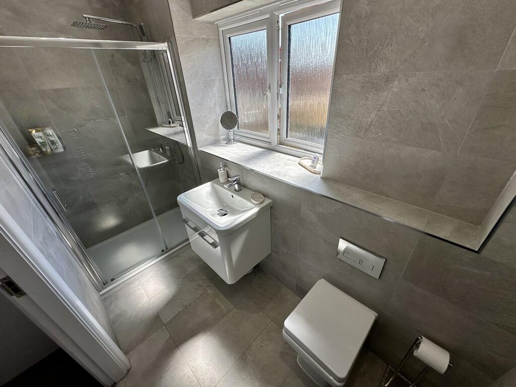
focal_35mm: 14
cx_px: 258
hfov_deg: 102.1
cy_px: 194
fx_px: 209
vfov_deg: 85.7
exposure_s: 1/567
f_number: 2.2
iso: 40
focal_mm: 2.22
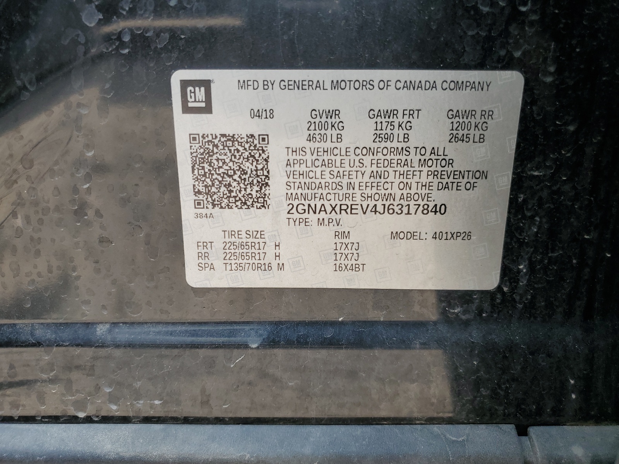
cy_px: 232
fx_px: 465
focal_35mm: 26
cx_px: 310
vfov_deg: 53.1
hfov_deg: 67.3
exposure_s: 1/476
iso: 50
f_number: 1.5
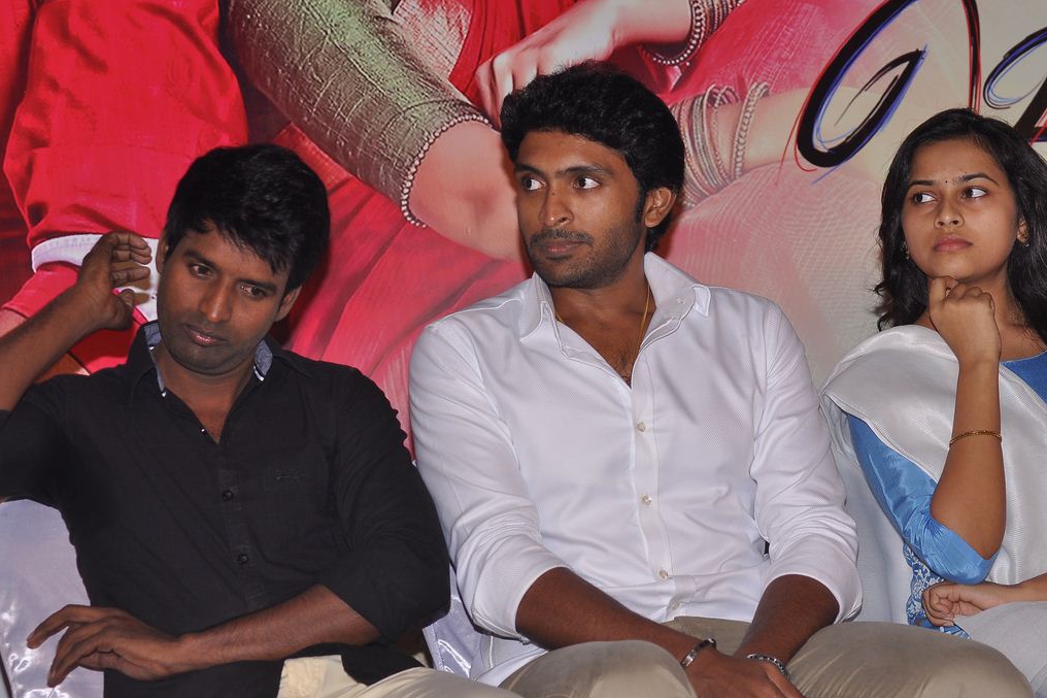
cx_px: 520
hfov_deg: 14.3
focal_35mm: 144
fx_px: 4173
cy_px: 350
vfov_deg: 9.6
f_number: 5.6
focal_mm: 95
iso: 400
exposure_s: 1/80
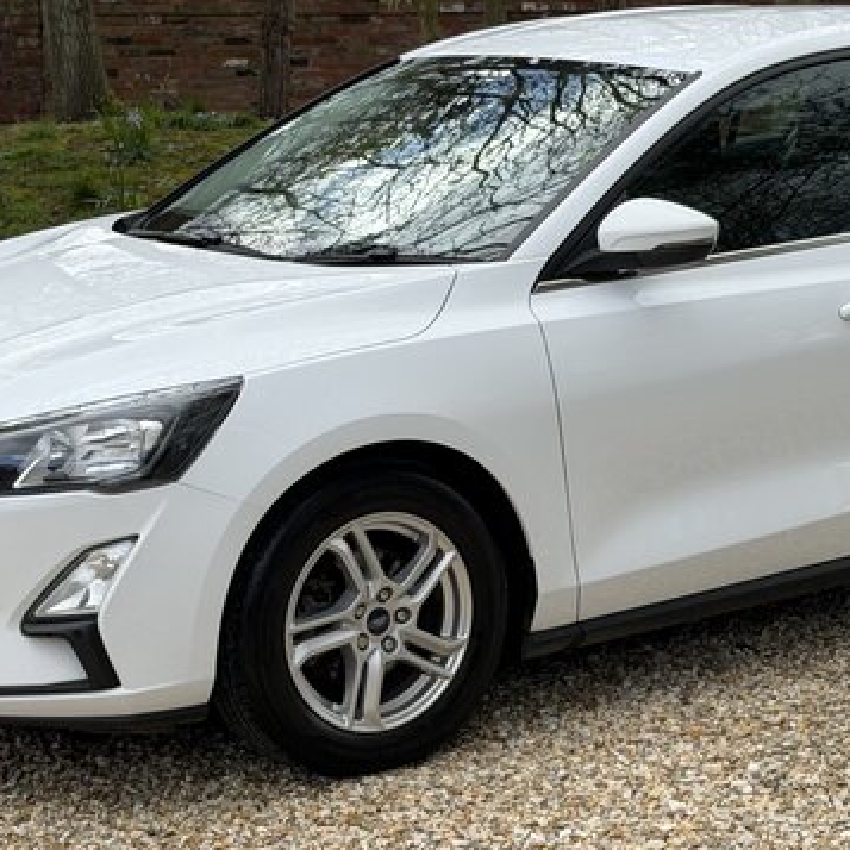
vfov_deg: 18.3
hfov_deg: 18.3
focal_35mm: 95
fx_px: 2639
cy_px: 407
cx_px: 550
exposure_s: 1/1403
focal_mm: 6.76
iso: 64
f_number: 1.78
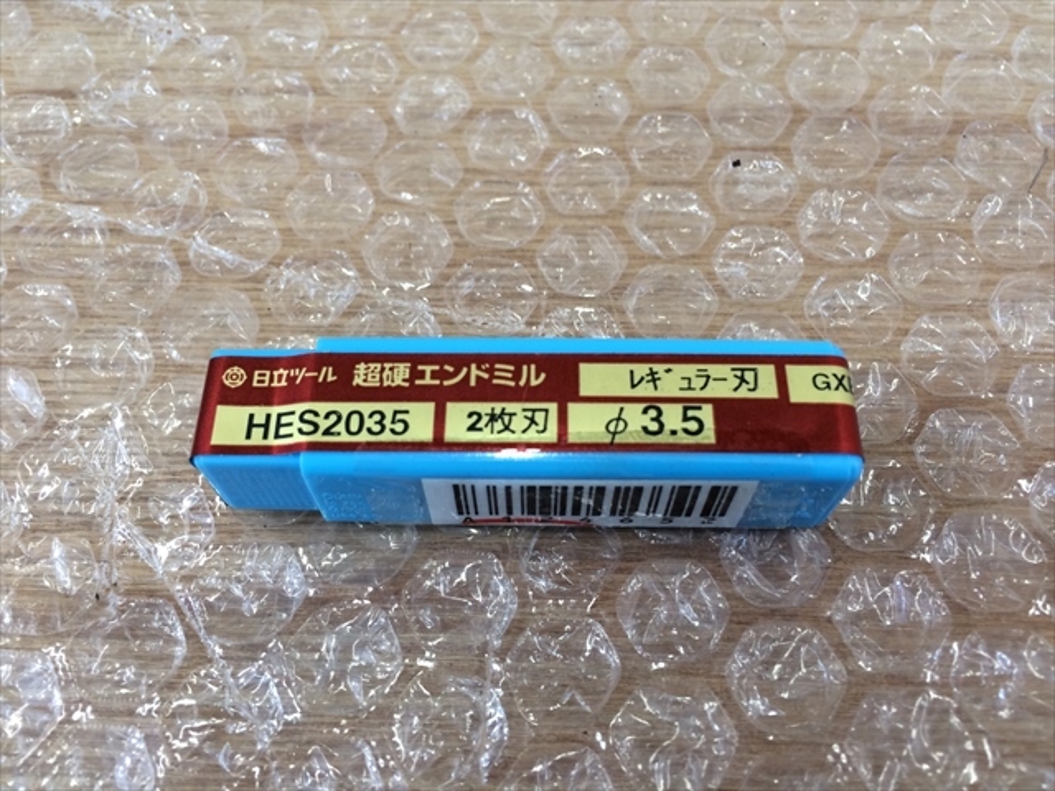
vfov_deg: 48.2
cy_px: 396
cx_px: 528
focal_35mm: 29
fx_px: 884
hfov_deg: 61.7
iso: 40
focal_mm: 4.15
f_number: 2.2
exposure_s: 1/30
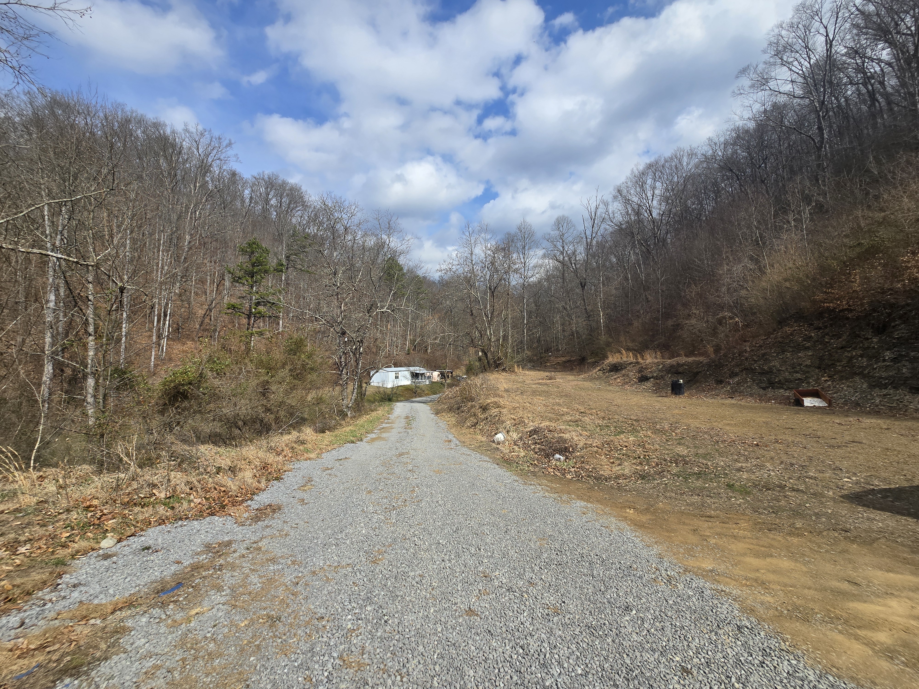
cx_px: 460
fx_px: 345
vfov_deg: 89.9
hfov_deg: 106.2
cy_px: 344
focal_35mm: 13
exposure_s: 1/3059
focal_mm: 2.2
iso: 50
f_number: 2.2
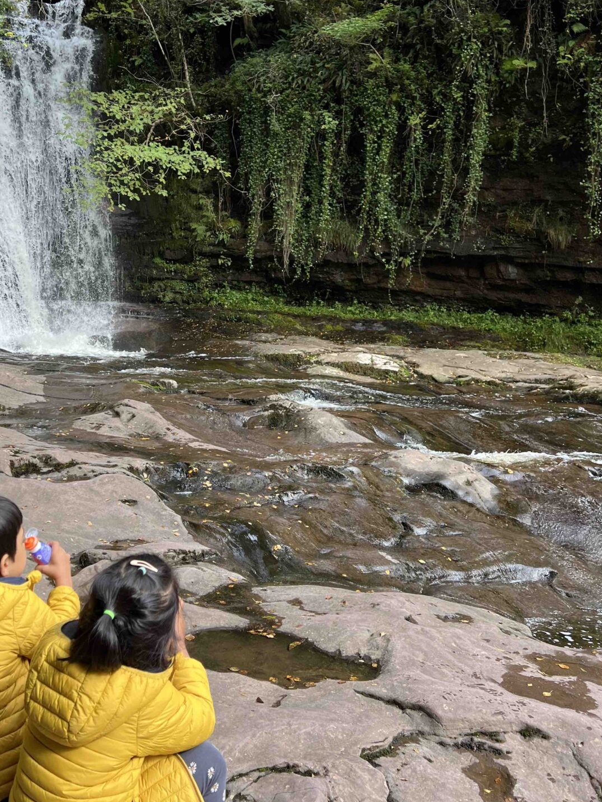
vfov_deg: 52.4
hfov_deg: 40.5
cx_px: 233
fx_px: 811
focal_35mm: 35
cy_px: 332
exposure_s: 1/469
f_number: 1.5
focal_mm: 5.7
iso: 50
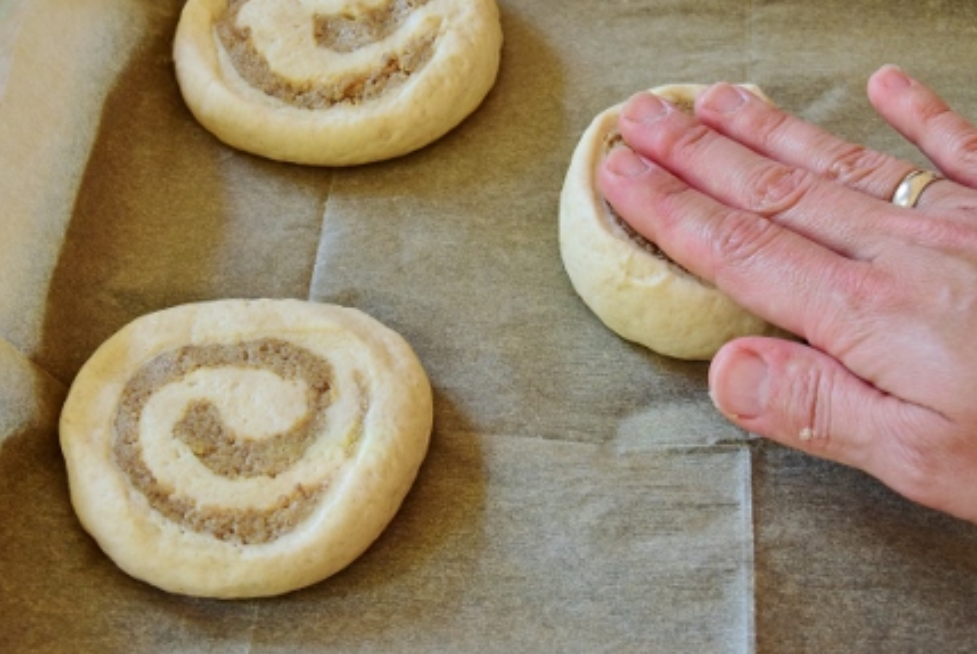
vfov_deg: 17.9
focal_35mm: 76
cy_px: 195
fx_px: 2065
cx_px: 460
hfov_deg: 26.6
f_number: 7.1
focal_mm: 34
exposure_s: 1/50
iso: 800
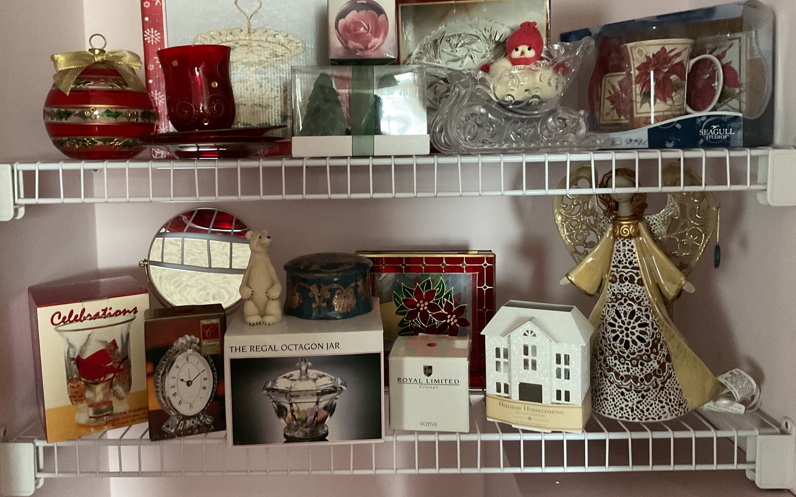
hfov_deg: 59.7
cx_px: 388
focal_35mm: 32
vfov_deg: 39.3
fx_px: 694
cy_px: 213
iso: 320
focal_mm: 3
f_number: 1.8
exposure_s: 1/30
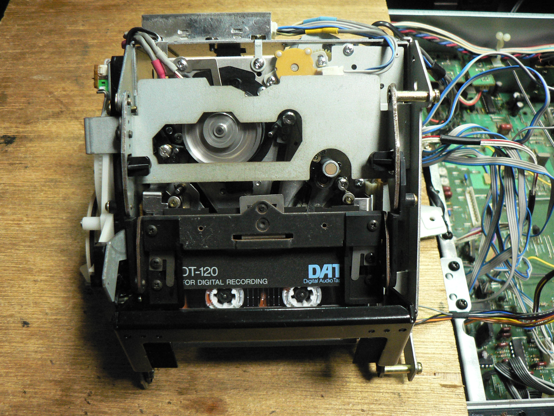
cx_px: 277
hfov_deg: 51.4
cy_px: 208
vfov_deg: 39.7
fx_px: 576
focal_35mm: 36
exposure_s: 1/30
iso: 400
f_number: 2.8
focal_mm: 6
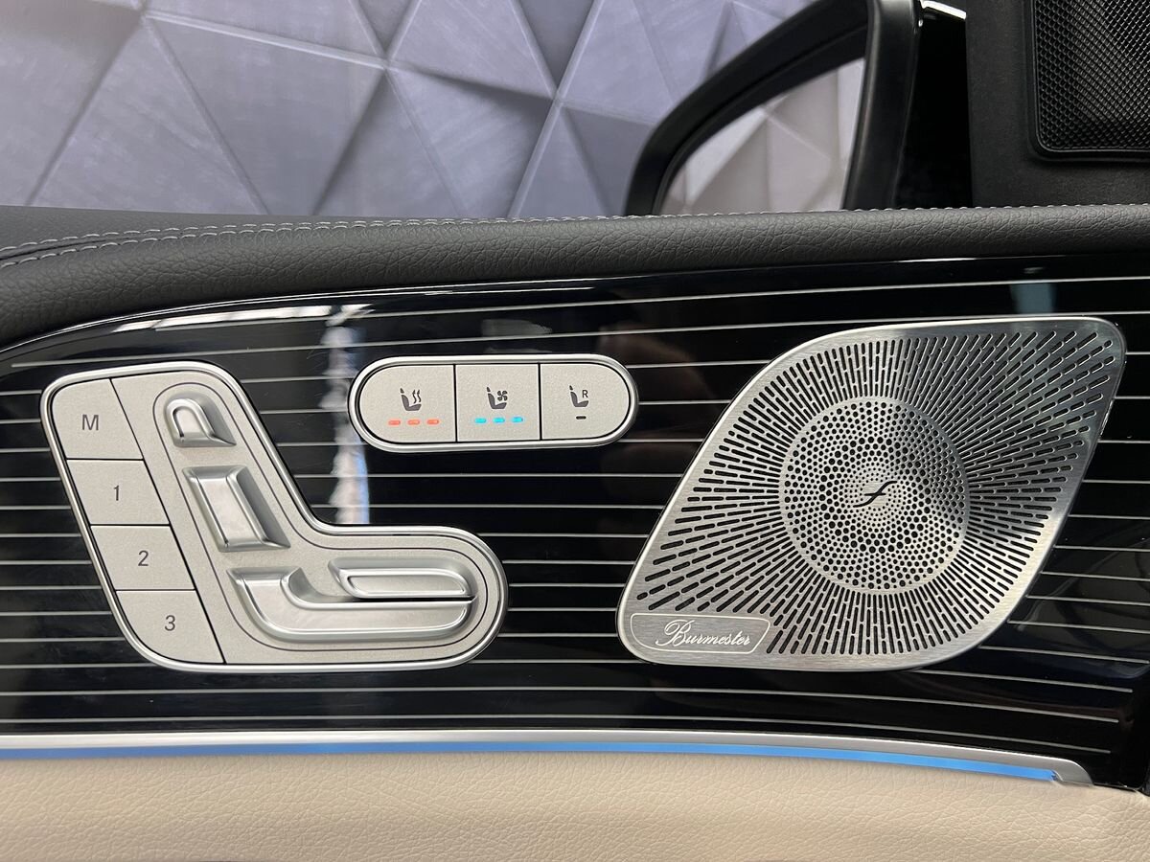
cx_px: 575
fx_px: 864
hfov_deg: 67.3
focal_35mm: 26
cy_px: 431
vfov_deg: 53.1
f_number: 1.5
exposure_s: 1/57
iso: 160
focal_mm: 5.7
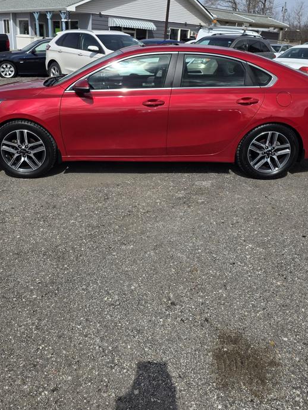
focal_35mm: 32
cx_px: 147
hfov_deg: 44.2
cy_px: 168
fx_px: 379
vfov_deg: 56.4
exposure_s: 1/7944
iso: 64
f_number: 1.7
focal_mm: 6.25
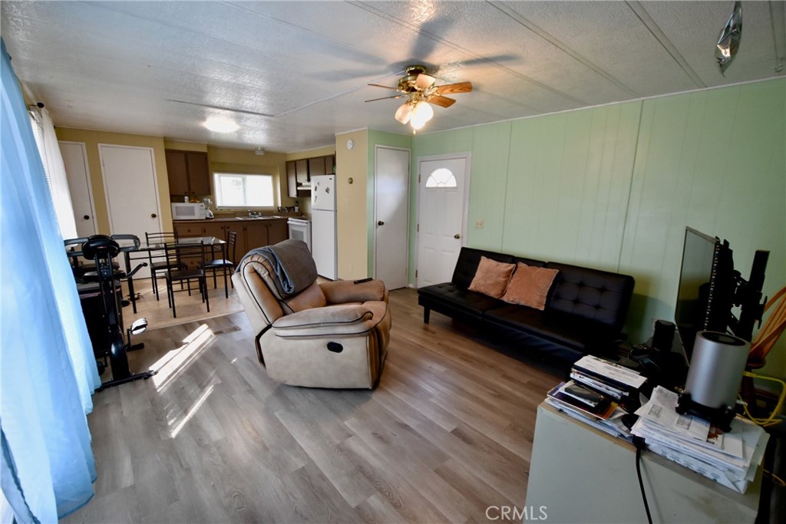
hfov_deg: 100.4
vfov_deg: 77.3
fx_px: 328
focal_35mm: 15
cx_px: 393
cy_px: 262
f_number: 3.5
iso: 800
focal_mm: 10
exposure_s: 1/200
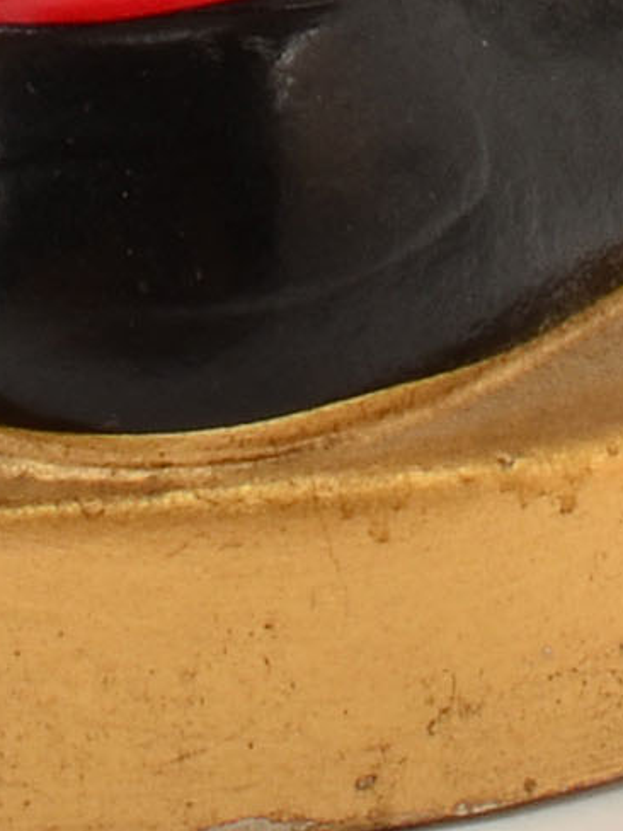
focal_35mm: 378
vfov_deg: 5.0
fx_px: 9071
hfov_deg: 3.9
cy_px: -1744
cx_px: 7
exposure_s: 1/160
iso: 100
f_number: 20
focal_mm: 26
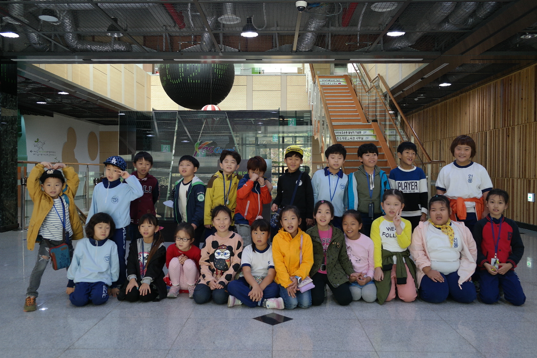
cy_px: 177
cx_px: 269
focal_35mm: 31
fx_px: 462
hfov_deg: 60.3
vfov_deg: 42.3
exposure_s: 1/40
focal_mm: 20
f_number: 3.5
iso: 400
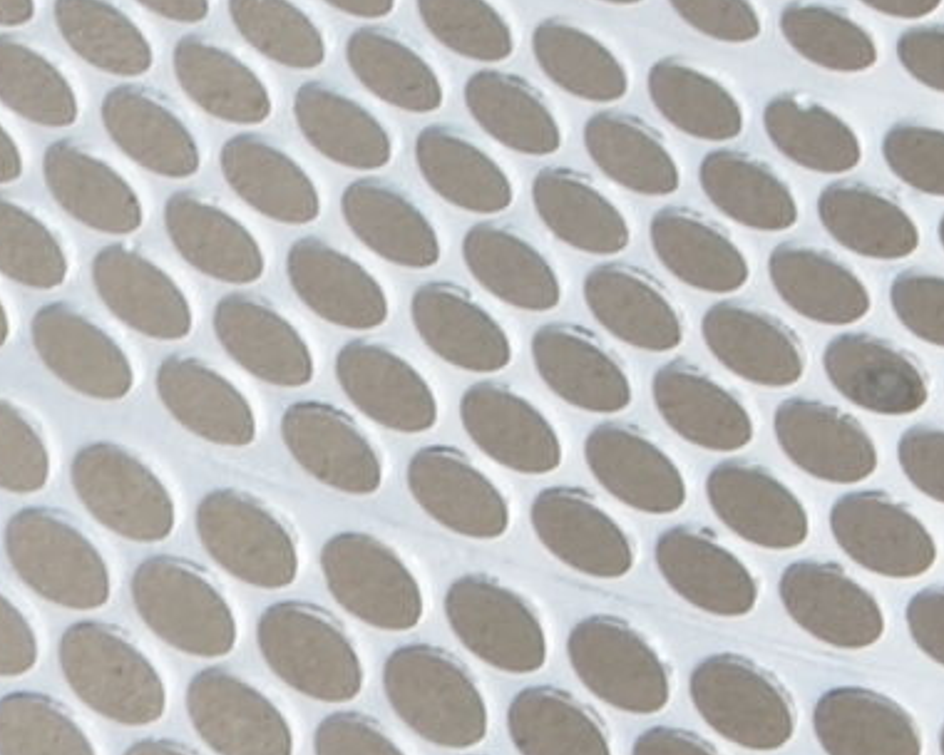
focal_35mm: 260
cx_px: 1573
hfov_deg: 7.3
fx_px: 7252
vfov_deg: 5.8
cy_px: -807
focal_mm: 19
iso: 100
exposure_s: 1/125
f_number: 11
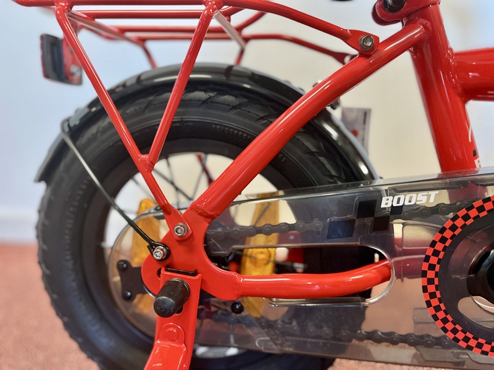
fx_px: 371
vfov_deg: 53.1
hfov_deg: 67.3
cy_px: 185
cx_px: 247
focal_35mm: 26
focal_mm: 5.1
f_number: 1.6
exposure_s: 1/50
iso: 320
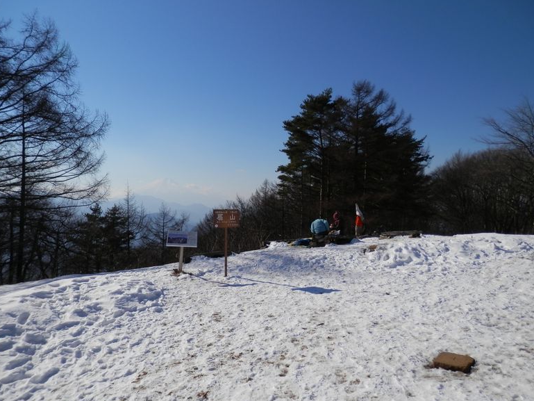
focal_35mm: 26
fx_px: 401
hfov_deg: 67.3
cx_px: 269
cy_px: 203
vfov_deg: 53.1
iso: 80
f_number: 8.7
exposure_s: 1/400
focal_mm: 4.5
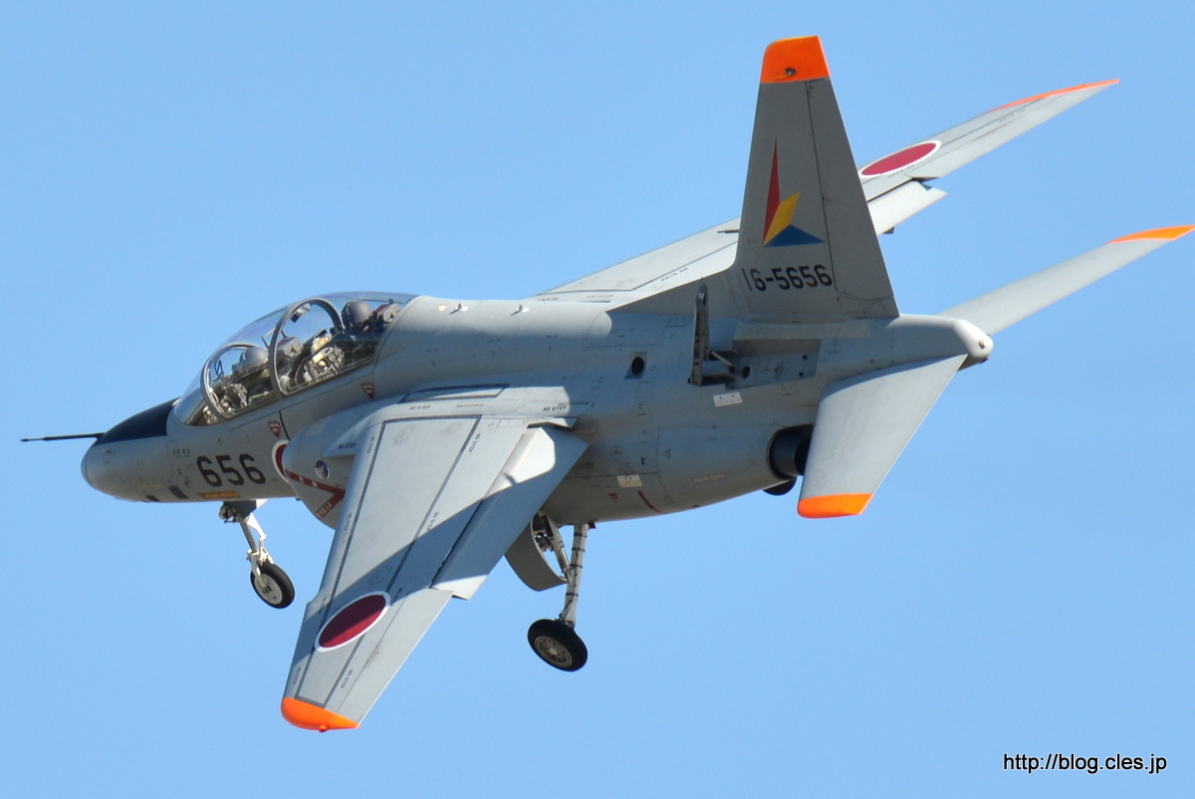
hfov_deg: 5.1
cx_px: 598
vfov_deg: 3.4
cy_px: 400
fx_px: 13287
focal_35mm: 400
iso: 200
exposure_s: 1/640
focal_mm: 400
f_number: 8
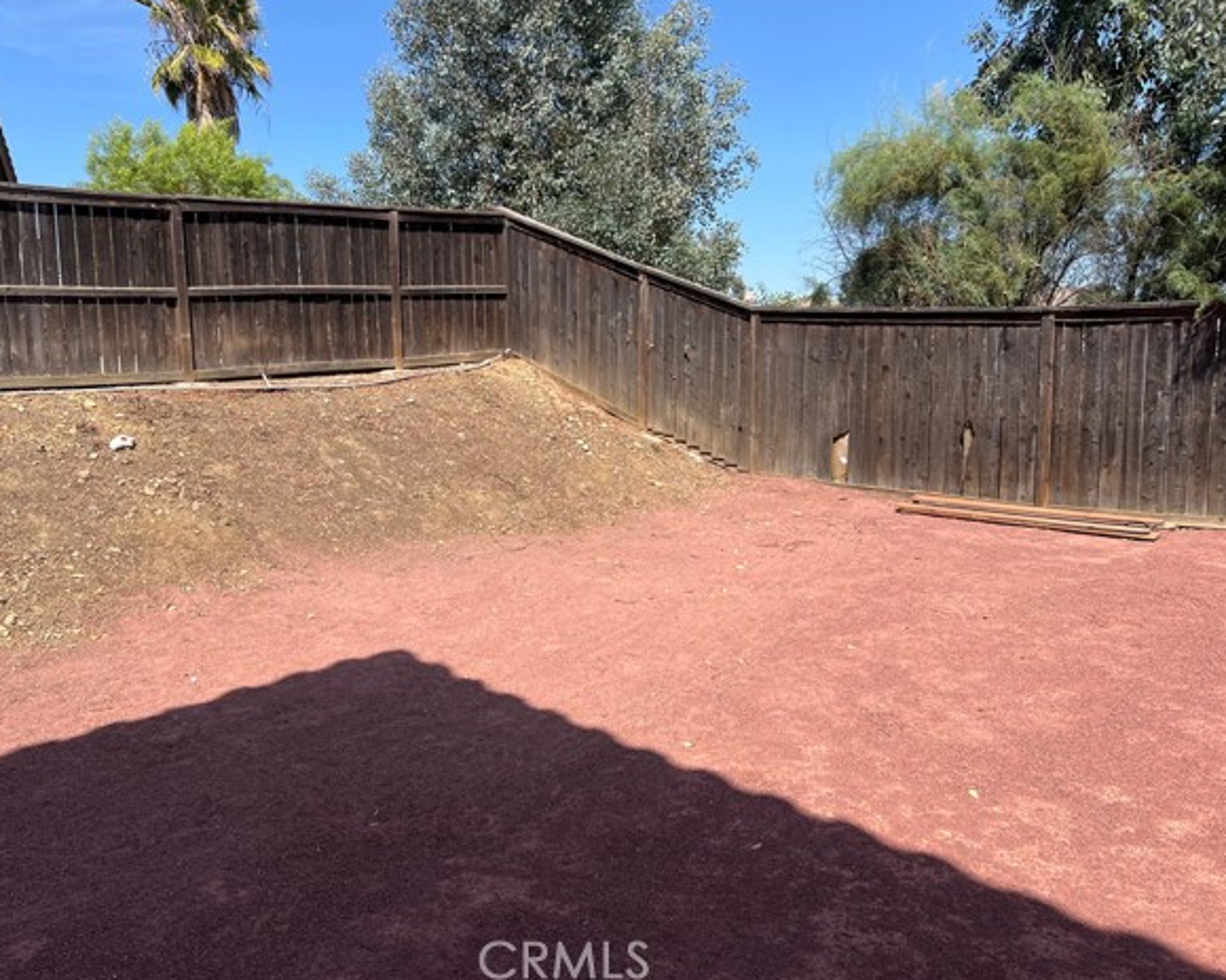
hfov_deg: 62.1
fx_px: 1016
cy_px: 484
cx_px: 560
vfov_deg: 51.5
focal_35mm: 28
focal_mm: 5.7
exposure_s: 1/3165
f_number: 1.5
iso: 50
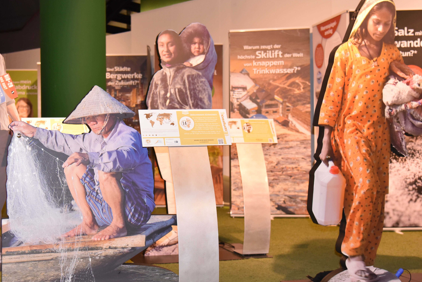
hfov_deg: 33.7
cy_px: 148
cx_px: 152
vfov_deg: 23.0
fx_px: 692
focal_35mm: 59
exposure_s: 1/60
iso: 2800
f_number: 4
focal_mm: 44
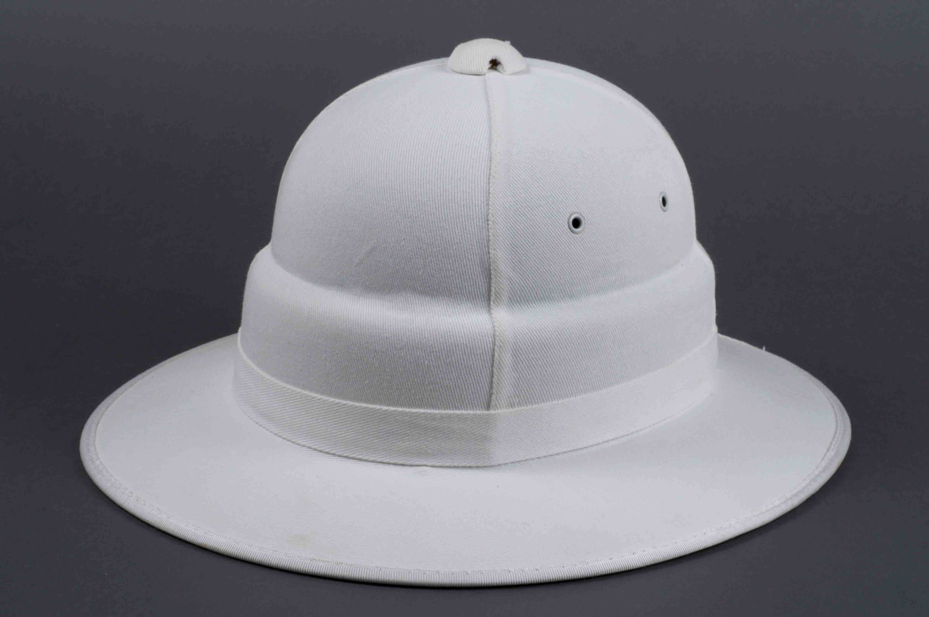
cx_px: 464
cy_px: 308
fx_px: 2320
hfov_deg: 22.6
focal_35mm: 90
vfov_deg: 15.2
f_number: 29
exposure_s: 1/8
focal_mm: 60
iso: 200
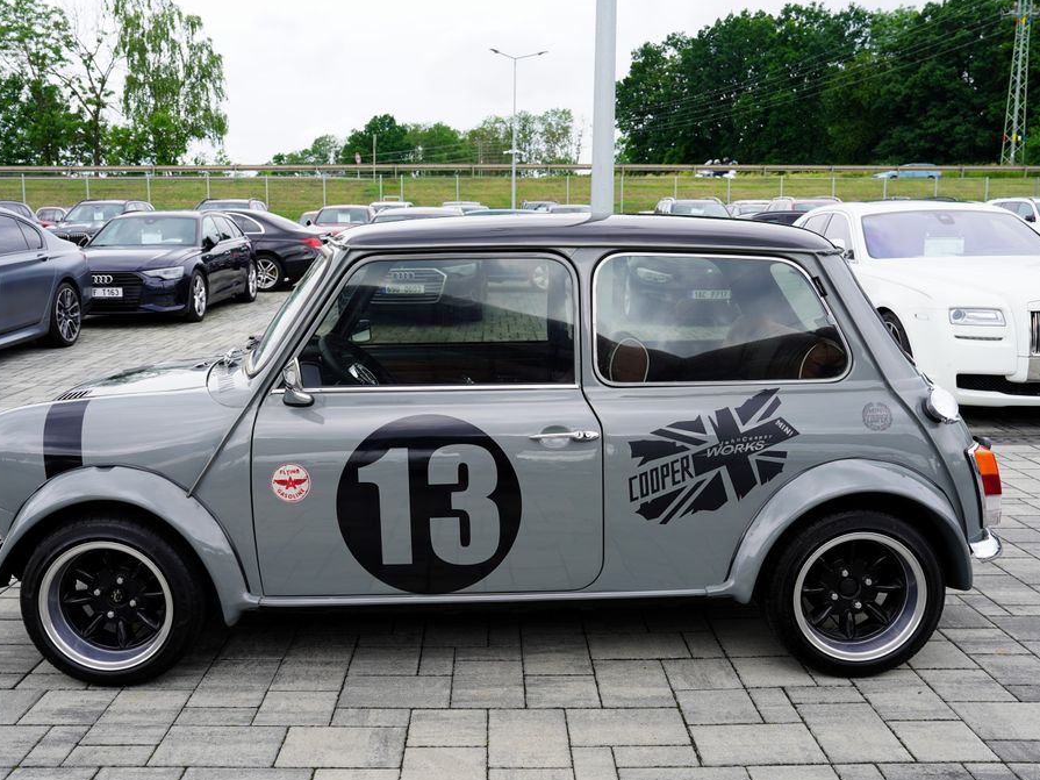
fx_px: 991
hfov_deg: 55.3
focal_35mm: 33
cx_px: 490
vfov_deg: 42.9
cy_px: 393
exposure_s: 1/100
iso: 100
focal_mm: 30
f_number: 6.3
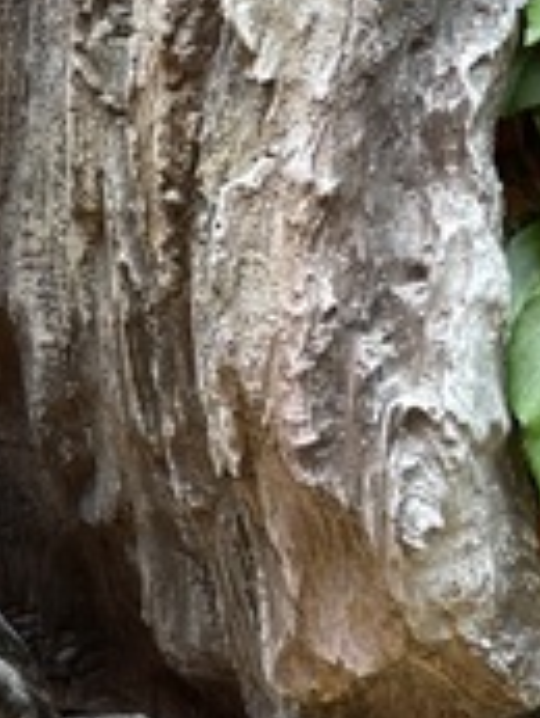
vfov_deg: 16.4
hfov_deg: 12.1
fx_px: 2493
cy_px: 270
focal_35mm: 120
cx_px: -100
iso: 80
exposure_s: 1/60
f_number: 1.6
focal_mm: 5.96
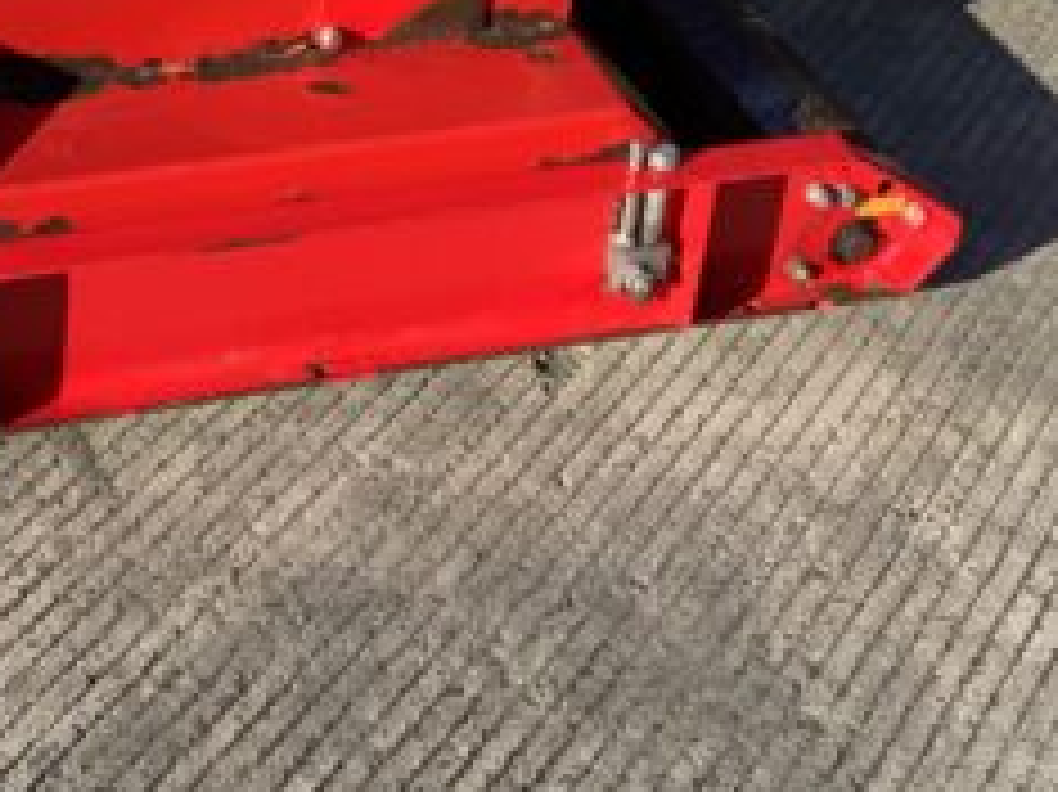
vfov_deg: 17.5
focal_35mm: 79
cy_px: -230
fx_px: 2413
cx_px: 230
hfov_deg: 24.4
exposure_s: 1/1121
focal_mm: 3
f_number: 1.8
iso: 16
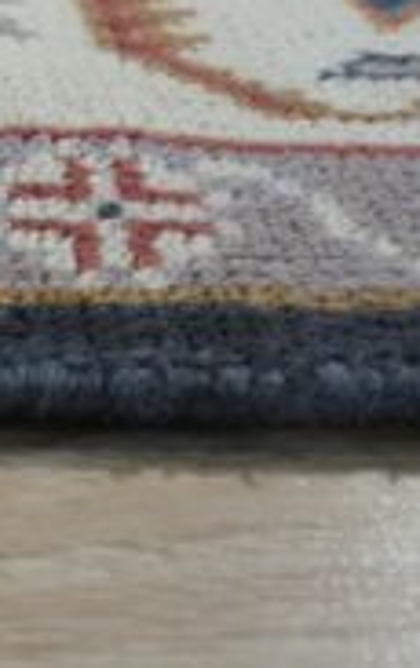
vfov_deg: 25.7
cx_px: -256
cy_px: 252
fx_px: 1459
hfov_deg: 14.9
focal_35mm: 80
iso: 640
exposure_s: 1/160
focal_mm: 24
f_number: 5.6
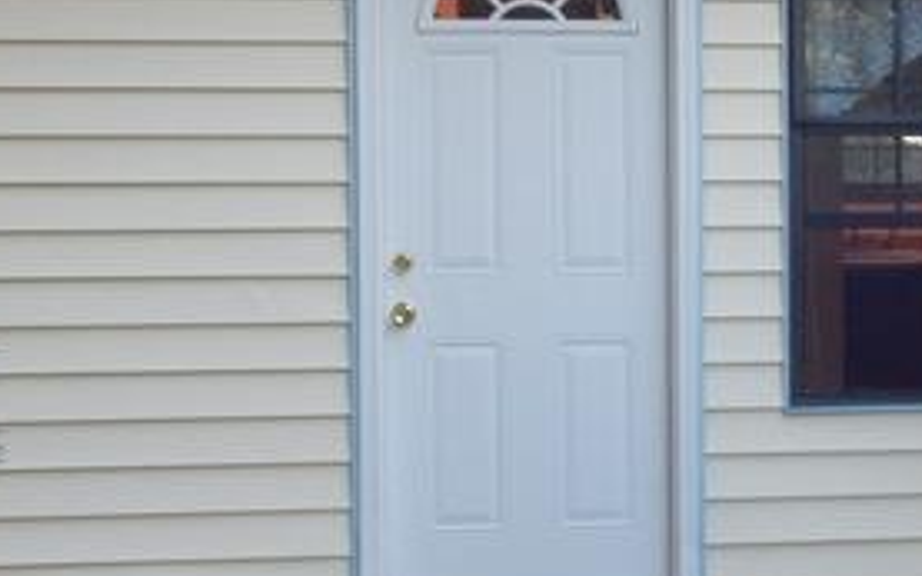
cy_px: 253
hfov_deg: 21.6
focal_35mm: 93
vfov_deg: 14.0
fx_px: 2336
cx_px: 915
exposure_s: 1/125
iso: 400
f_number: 3.4
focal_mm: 6.8
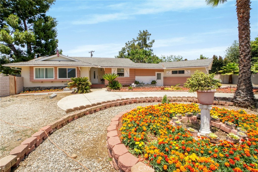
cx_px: 129
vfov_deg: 72.1
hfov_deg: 95.0
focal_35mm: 16
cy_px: 86
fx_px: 118
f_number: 22
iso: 100
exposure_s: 1/30
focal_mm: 11
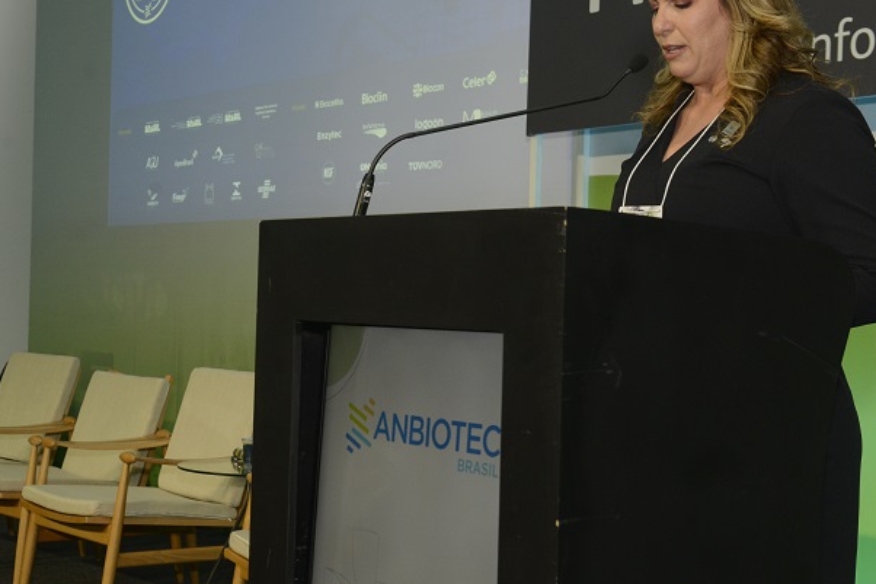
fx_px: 1581
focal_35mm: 65
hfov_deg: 30.7
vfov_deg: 20.9
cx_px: 272
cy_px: 267
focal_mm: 44
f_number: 5
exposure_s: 1/200
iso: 1600
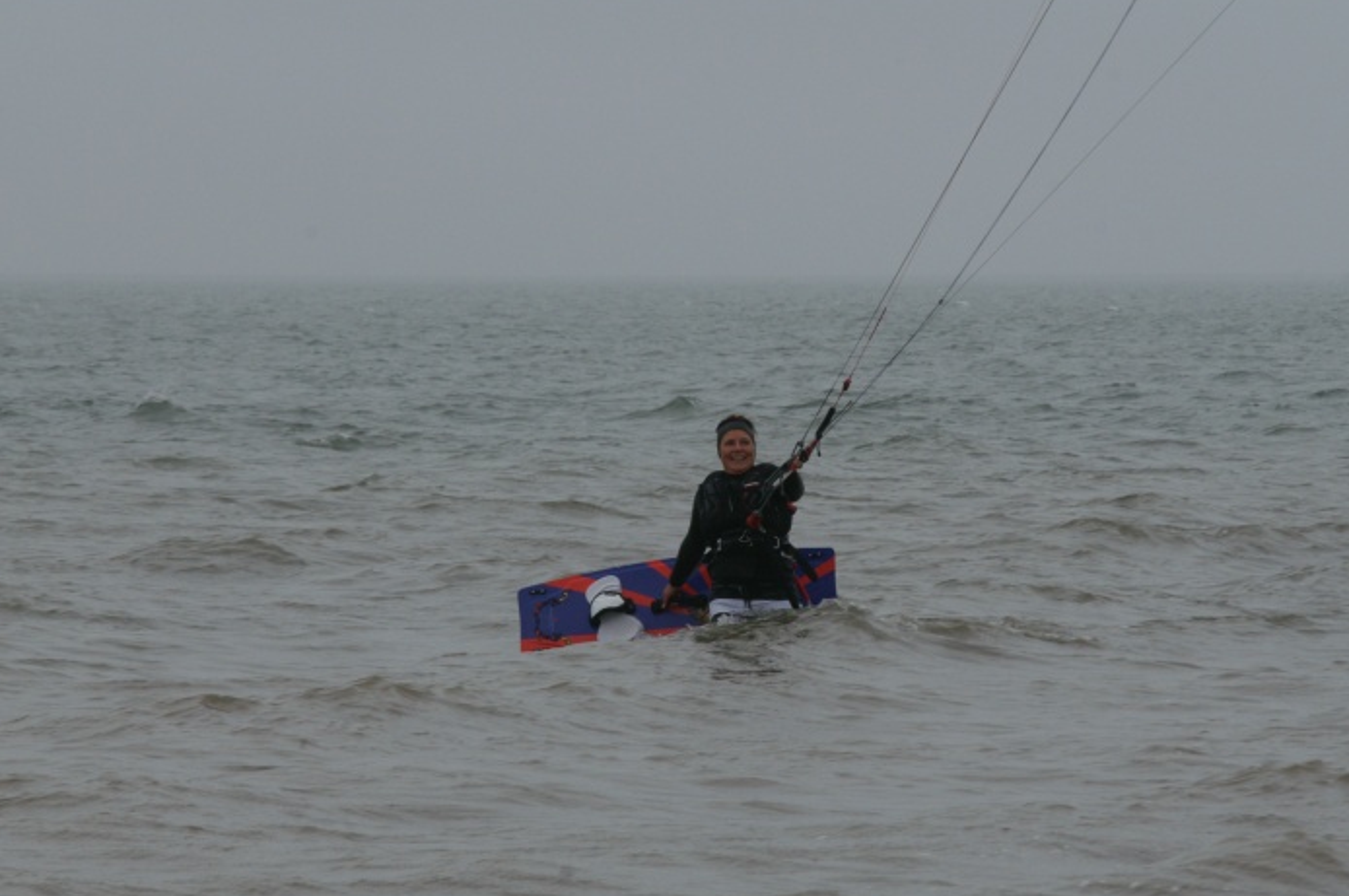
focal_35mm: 346
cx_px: 684
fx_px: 12950
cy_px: 490
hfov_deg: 6.0
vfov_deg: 4.0
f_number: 16
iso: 400
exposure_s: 1/125
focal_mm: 200
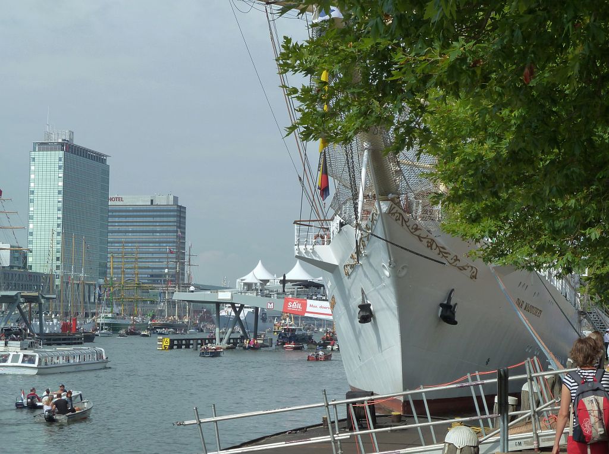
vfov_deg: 17.7
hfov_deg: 23.6
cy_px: 227
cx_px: 304
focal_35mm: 83
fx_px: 1457
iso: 125
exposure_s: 1/500
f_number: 4.5
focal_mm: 13.7
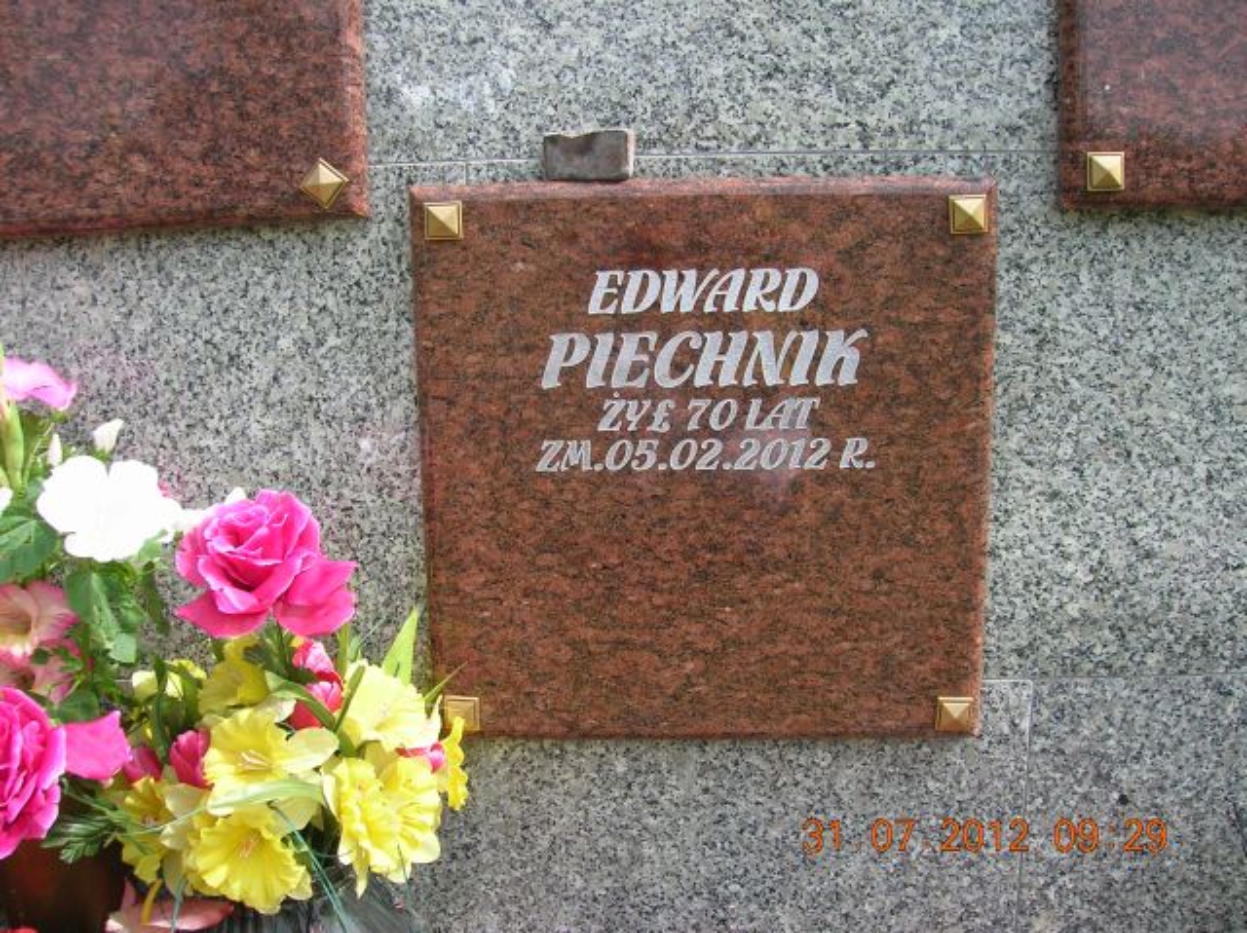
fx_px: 1224
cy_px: 466
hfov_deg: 54.0
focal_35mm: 34
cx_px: 624
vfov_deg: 41.7
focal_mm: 5.7
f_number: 4.9
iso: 50
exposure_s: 1/186
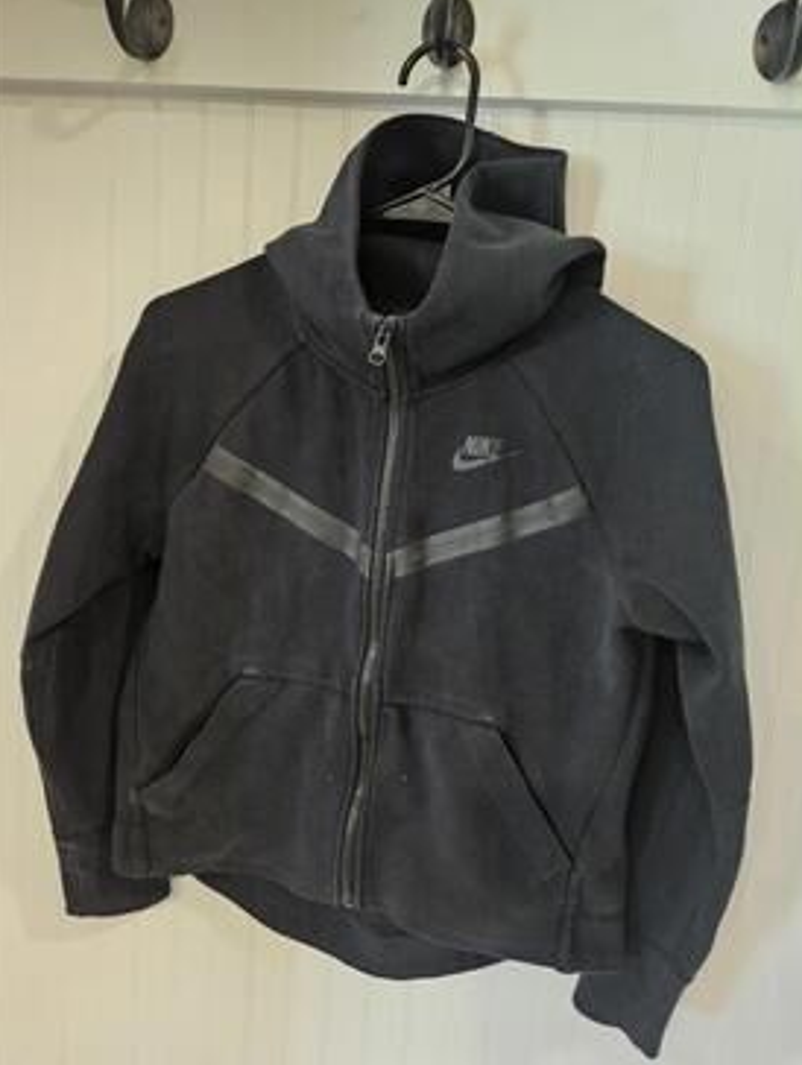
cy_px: 547
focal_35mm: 24
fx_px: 740
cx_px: 404
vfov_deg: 71.5
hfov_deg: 56.9
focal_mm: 5.4
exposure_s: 1/24
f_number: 1.8
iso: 640
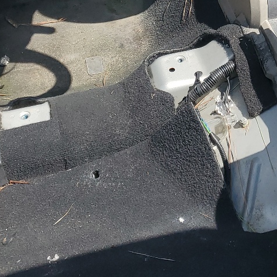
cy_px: -49
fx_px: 697
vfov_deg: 21.0
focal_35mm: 77
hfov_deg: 22.1
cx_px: 232
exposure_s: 1/2500
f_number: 1.5
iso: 50
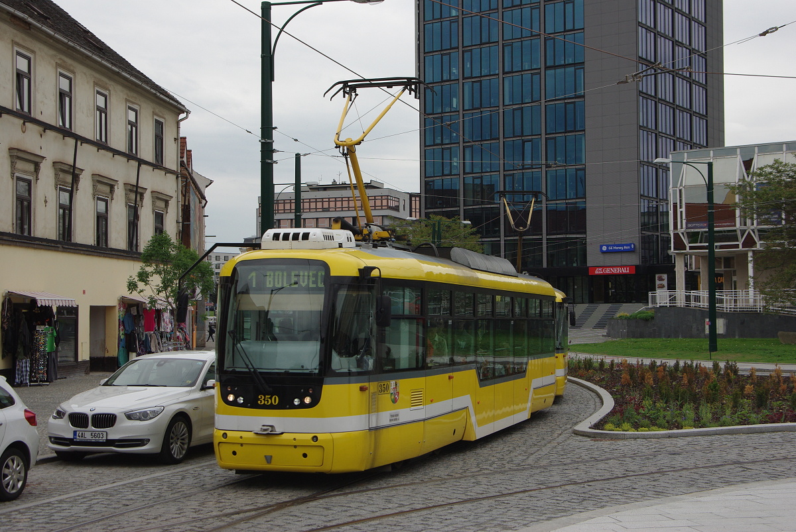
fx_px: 1195
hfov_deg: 36.8
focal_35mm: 54
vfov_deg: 25.1
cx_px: 398
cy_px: 266
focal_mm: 36
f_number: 8
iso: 200
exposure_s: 1/400
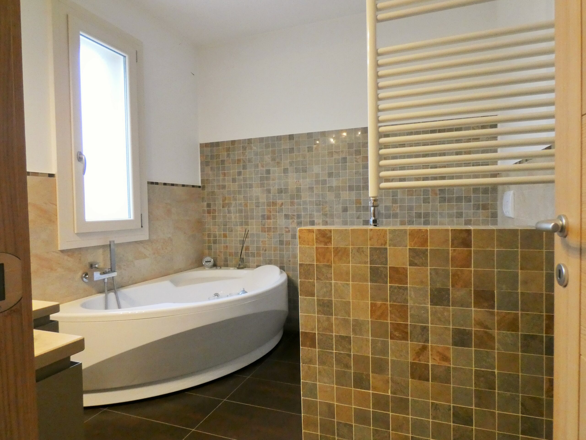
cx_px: 293
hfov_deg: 81.7
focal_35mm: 20
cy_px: 220
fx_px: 339
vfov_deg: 66.0
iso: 640
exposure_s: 1/125
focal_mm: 3.6
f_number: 2.8
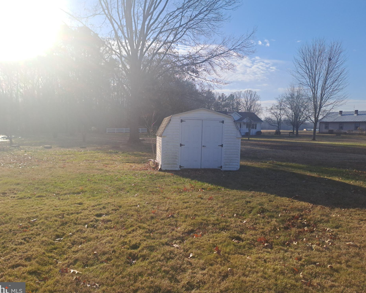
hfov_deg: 64.1
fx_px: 292
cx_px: 179
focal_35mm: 27
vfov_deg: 53.2
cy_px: 146
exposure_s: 1/2079
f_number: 1.8
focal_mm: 4.65
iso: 32
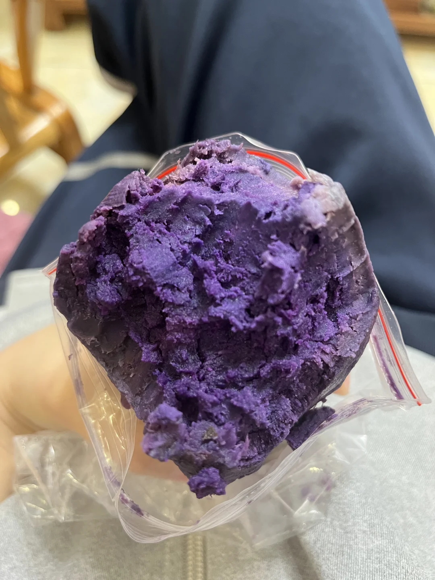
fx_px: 436
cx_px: 218
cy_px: 290
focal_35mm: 26
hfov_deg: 53.1
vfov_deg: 67.3
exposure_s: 1/50
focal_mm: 5.1
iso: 320
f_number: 1.6
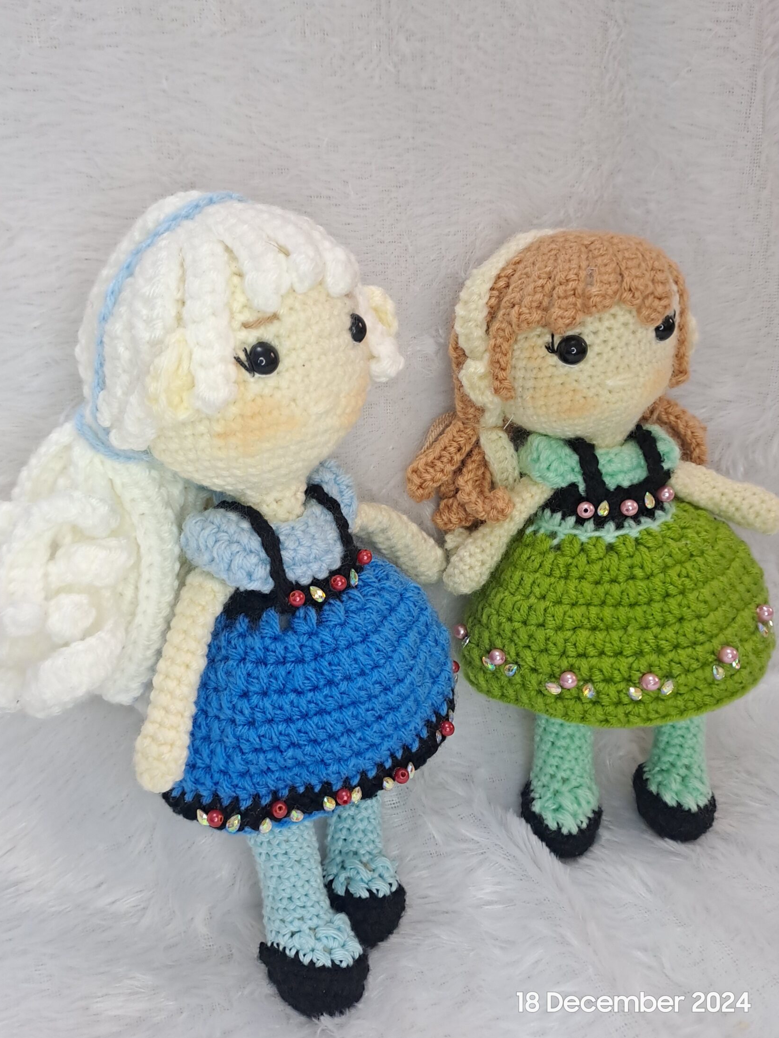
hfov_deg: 48.2
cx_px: 356
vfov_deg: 61.6
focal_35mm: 29
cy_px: 473
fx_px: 870
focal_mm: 4.65
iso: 200
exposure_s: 1/50
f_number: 1.8
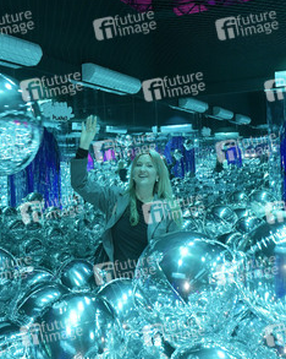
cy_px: 179
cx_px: 141
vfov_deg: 46.9
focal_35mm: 39
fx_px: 413
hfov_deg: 38.2
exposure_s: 1/100
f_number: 7.1
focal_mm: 27
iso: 2500
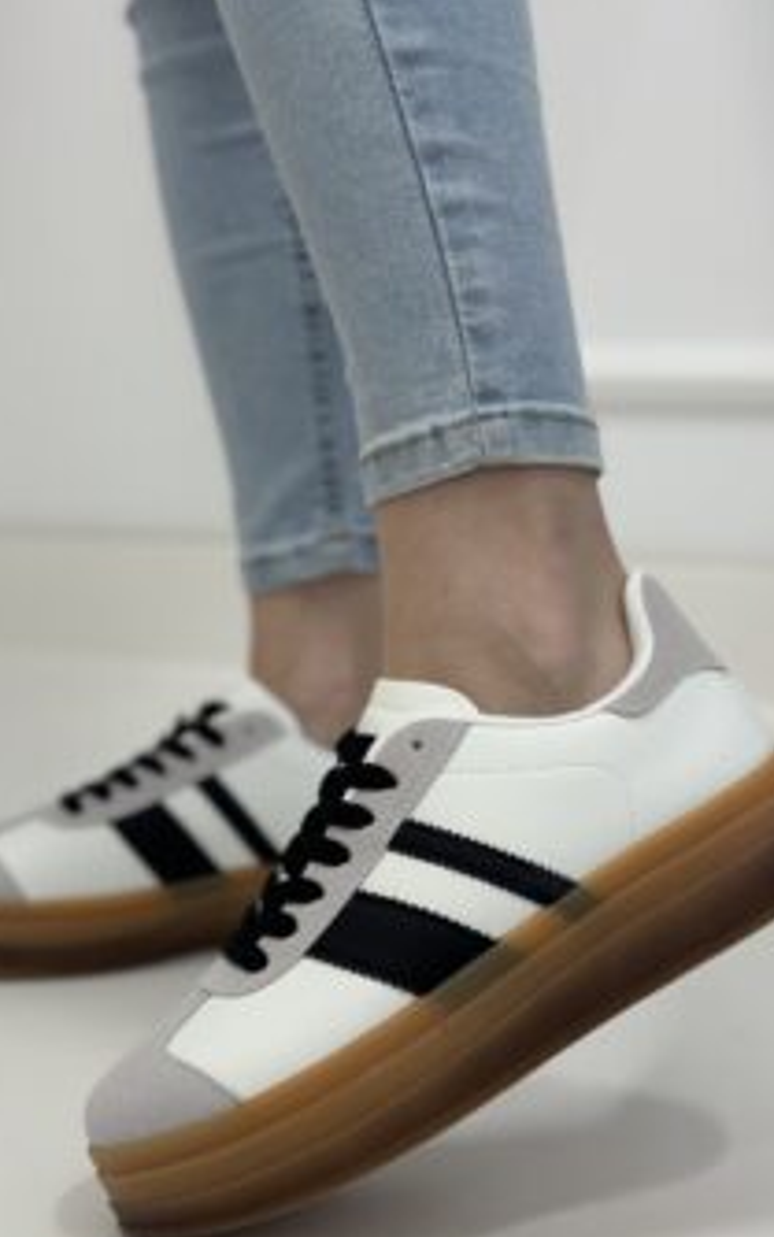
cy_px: 722
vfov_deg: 33.4
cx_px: 352
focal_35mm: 61
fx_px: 2057
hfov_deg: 21.3
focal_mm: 6.86
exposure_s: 1/100
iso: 125
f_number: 1.78
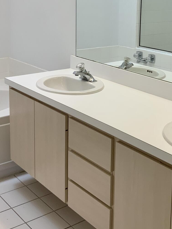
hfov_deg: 25.0
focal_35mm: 58
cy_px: 55
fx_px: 384
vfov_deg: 32.5
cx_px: 123
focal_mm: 3
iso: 50
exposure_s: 1/60
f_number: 1.8
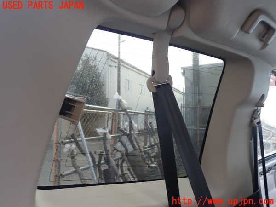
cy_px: 104
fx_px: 239
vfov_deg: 46.8
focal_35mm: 30
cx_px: 138
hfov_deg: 60.0
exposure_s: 1/60
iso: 100
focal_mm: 5.4
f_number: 2.3
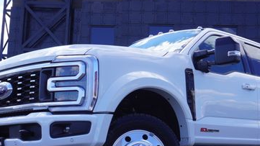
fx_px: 462
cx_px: 169
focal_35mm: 67
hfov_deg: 31.2
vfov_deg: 18.0
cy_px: 86
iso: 100
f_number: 7.1
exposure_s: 1/160
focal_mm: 24
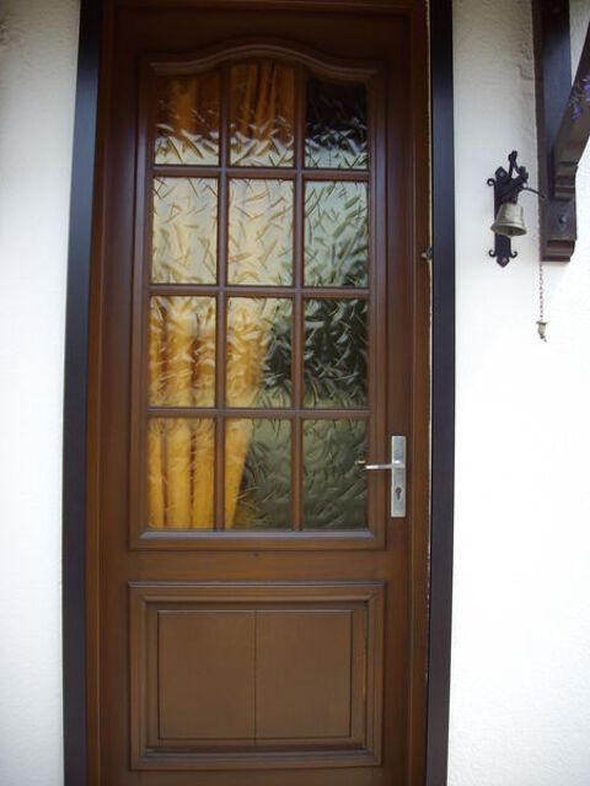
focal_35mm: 37
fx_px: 841
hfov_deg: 38.7
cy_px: 393
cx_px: 295
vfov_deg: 50.1
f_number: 2.8
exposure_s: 1/320
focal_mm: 6.2
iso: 80
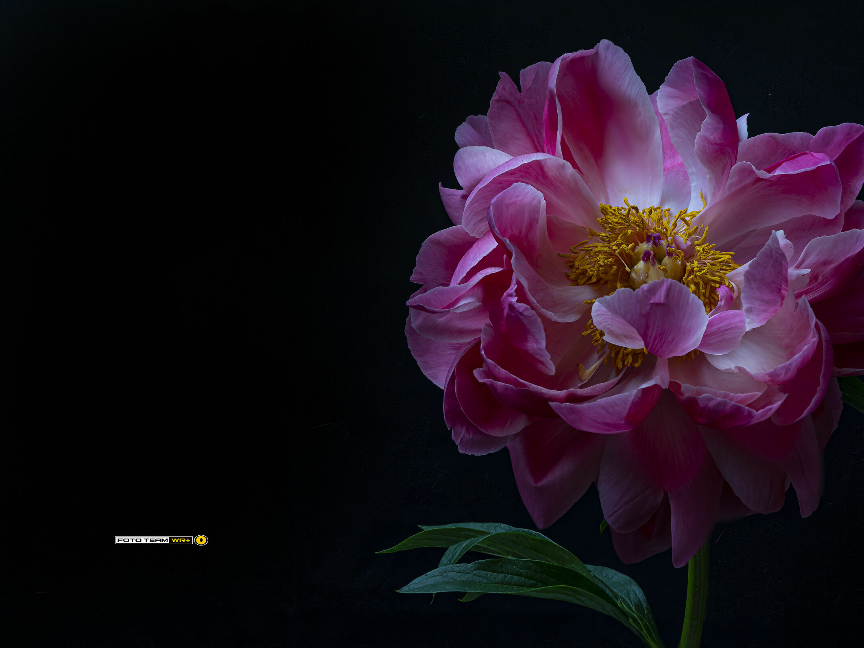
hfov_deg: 17.3
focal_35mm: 114
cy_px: 324
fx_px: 2845
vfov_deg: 13.0
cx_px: 478
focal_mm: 105
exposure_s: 1/4
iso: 100
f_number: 14
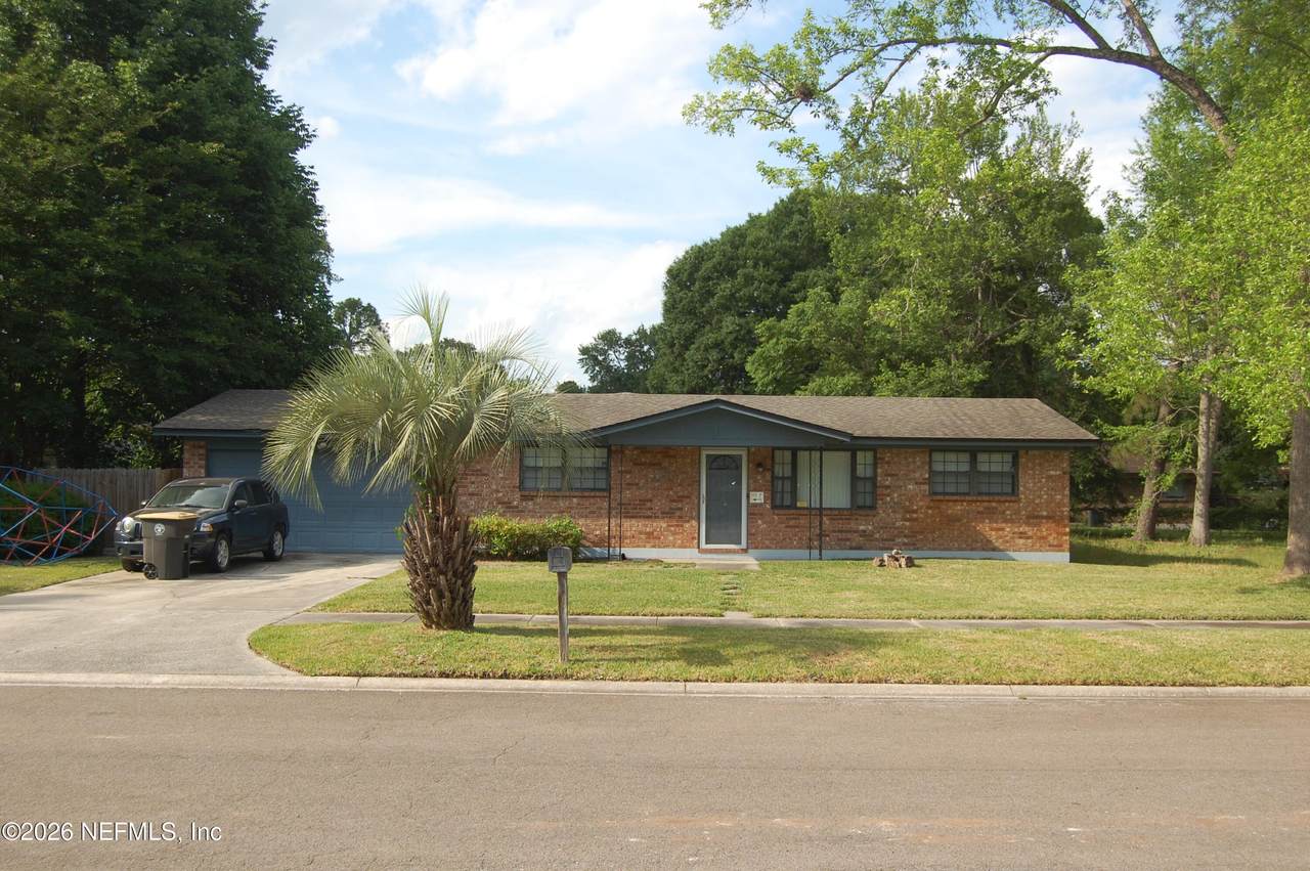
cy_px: 436
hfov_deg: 55.1
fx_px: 1254
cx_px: 655
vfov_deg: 38.3
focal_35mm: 34
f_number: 5.6
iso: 250
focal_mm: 23
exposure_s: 1/500
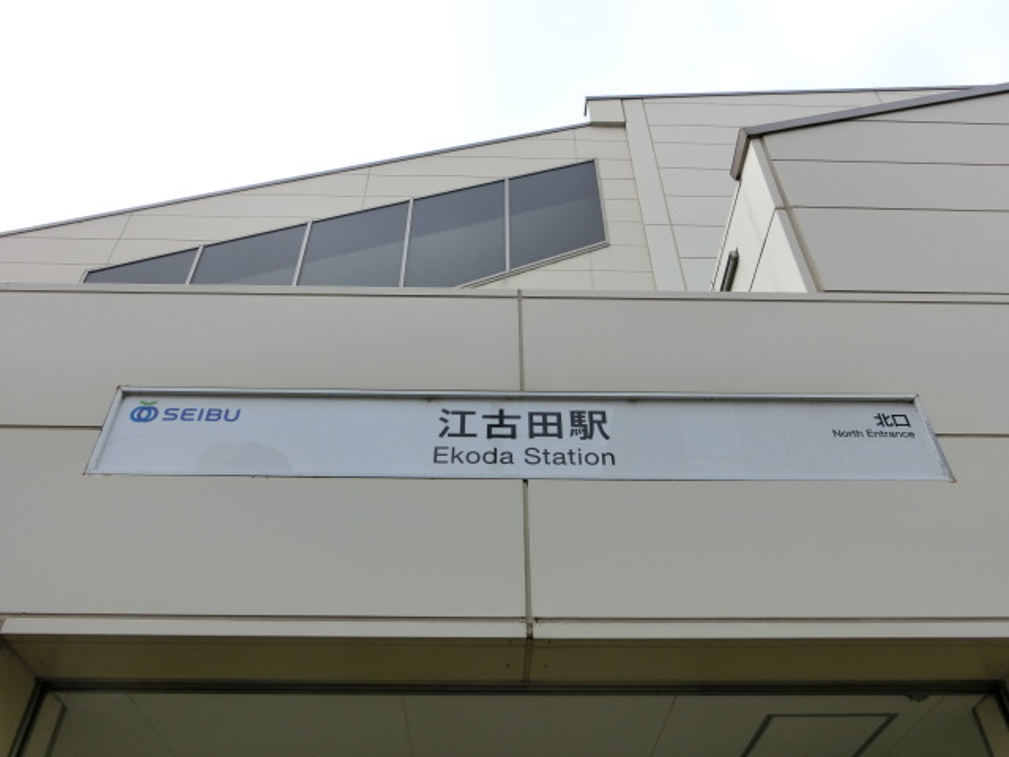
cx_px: 504
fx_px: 845
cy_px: 378
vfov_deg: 48.2
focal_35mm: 29
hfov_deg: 61.7
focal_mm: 5.2
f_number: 3.7
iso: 80
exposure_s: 1/500
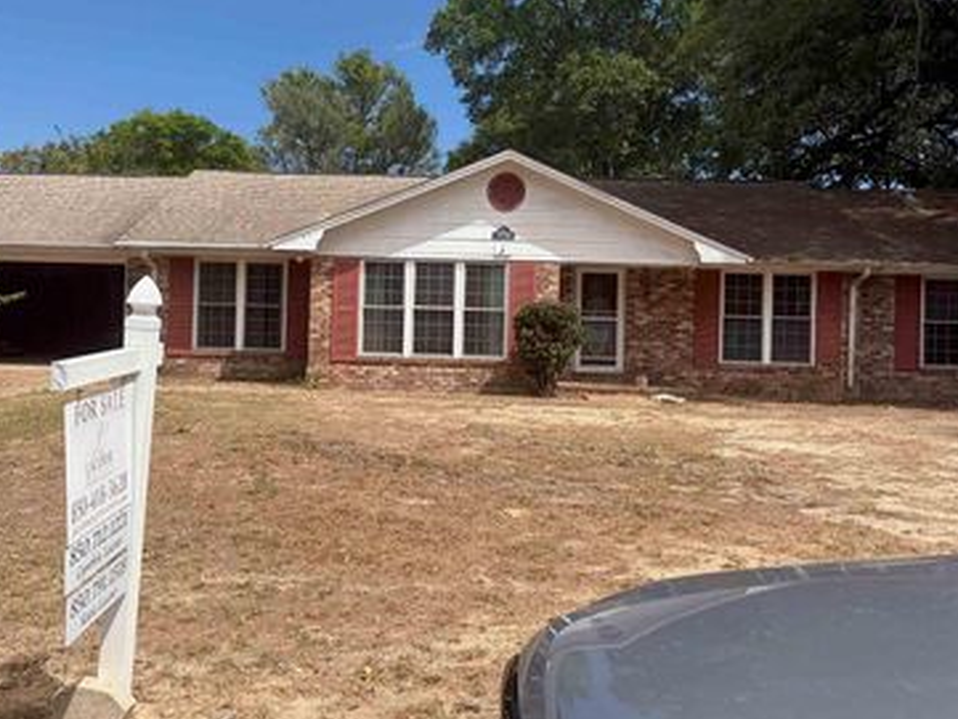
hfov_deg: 51.3
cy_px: 304
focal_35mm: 36
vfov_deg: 39.6
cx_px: 433
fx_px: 997
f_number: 1.6
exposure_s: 1/4950
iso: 64
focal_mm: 5.96
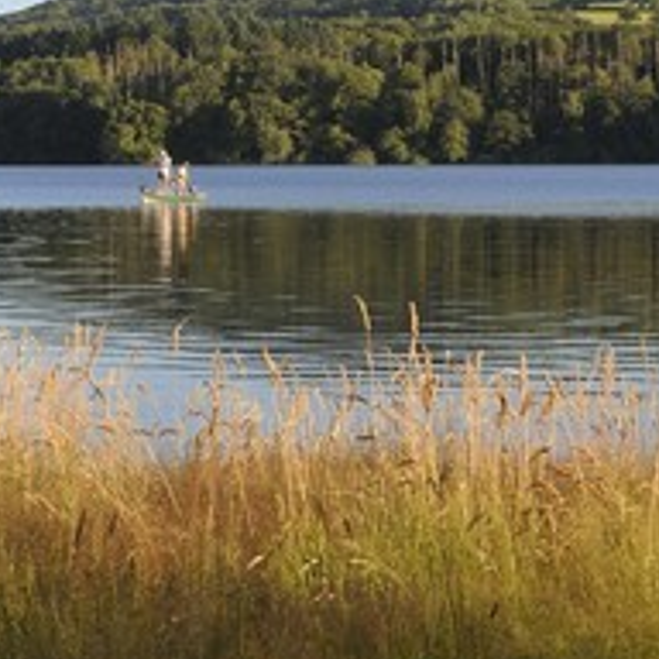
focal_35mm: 123
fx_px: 2649
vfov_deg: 14.1
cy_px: 203
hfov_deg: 14.1
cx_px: 510
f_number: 20
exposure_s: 1/100
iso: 400
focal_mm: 66
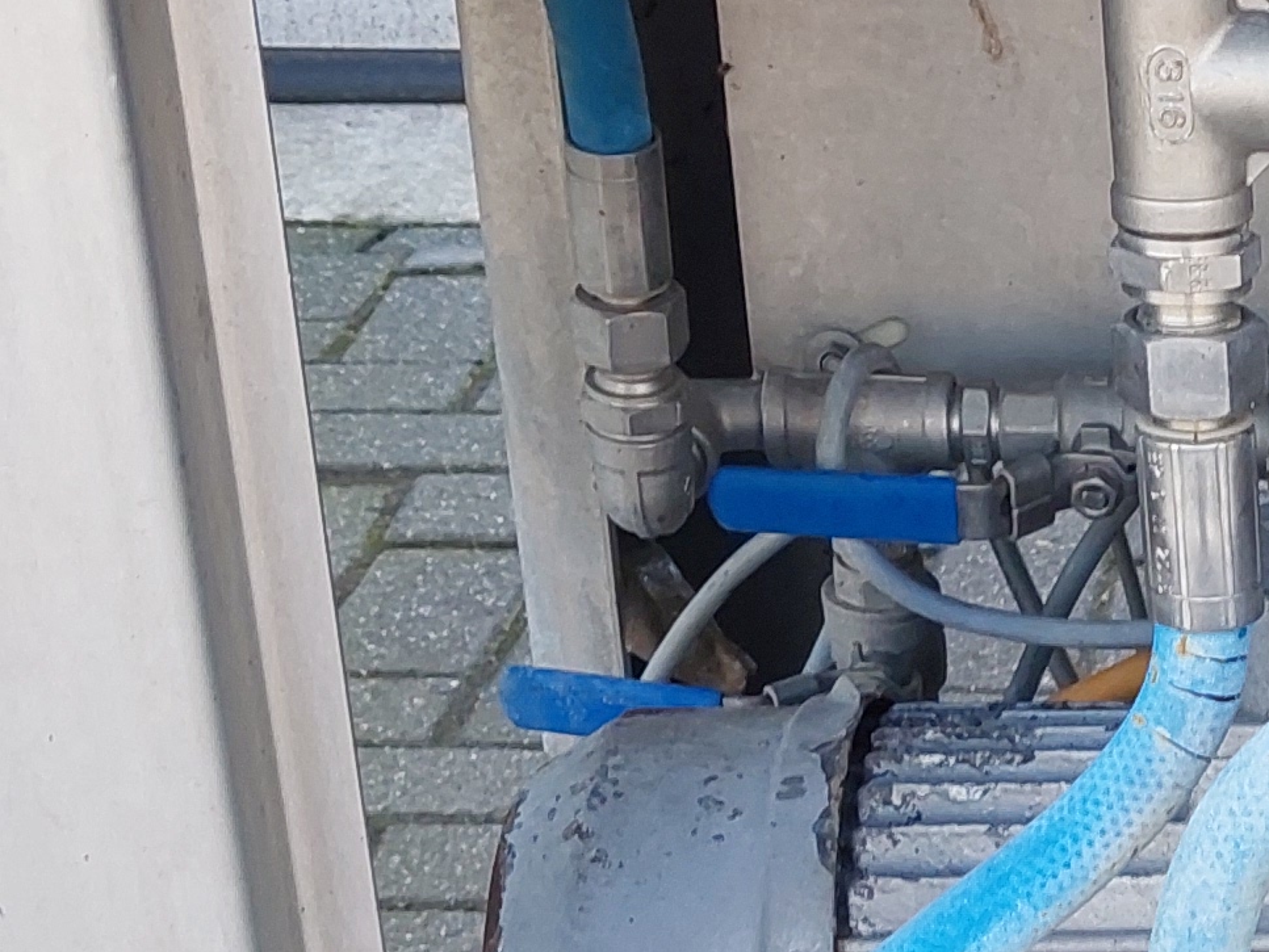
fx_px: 4180
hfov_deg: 16.1
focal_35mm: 114
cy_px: 1305
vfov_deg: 12.5
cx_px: 1754
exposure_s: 1/50
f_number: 1.8
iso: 25
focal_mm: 4
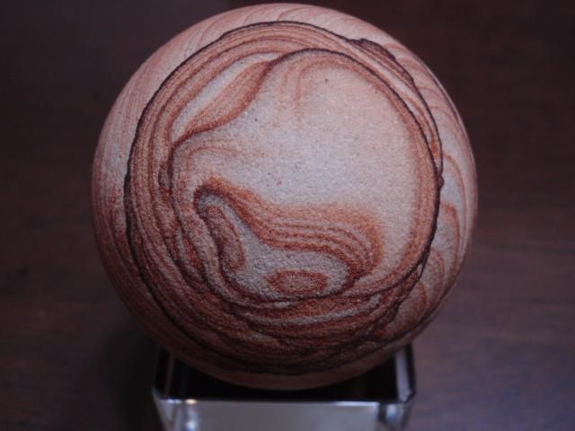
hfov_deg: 46.8
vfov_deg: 36.0
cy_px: 216
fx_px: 664
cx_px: 288
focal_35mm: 40
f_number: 3.9
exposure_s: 1/40
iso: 200
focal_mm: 7.25
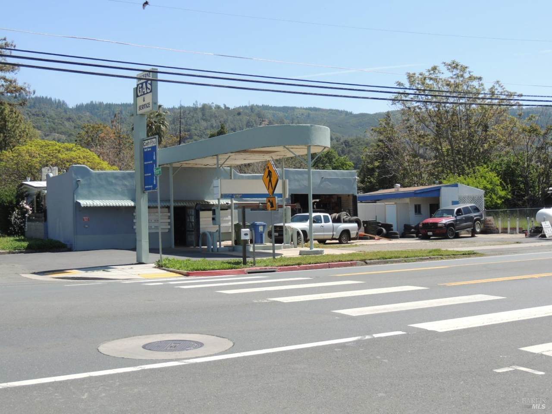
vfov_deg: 30.9
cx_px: 276
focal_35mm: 47
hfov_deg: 40.4
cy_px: 207
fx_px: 749
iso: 100
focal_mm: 8.3
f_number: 3.5
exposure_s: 1/800
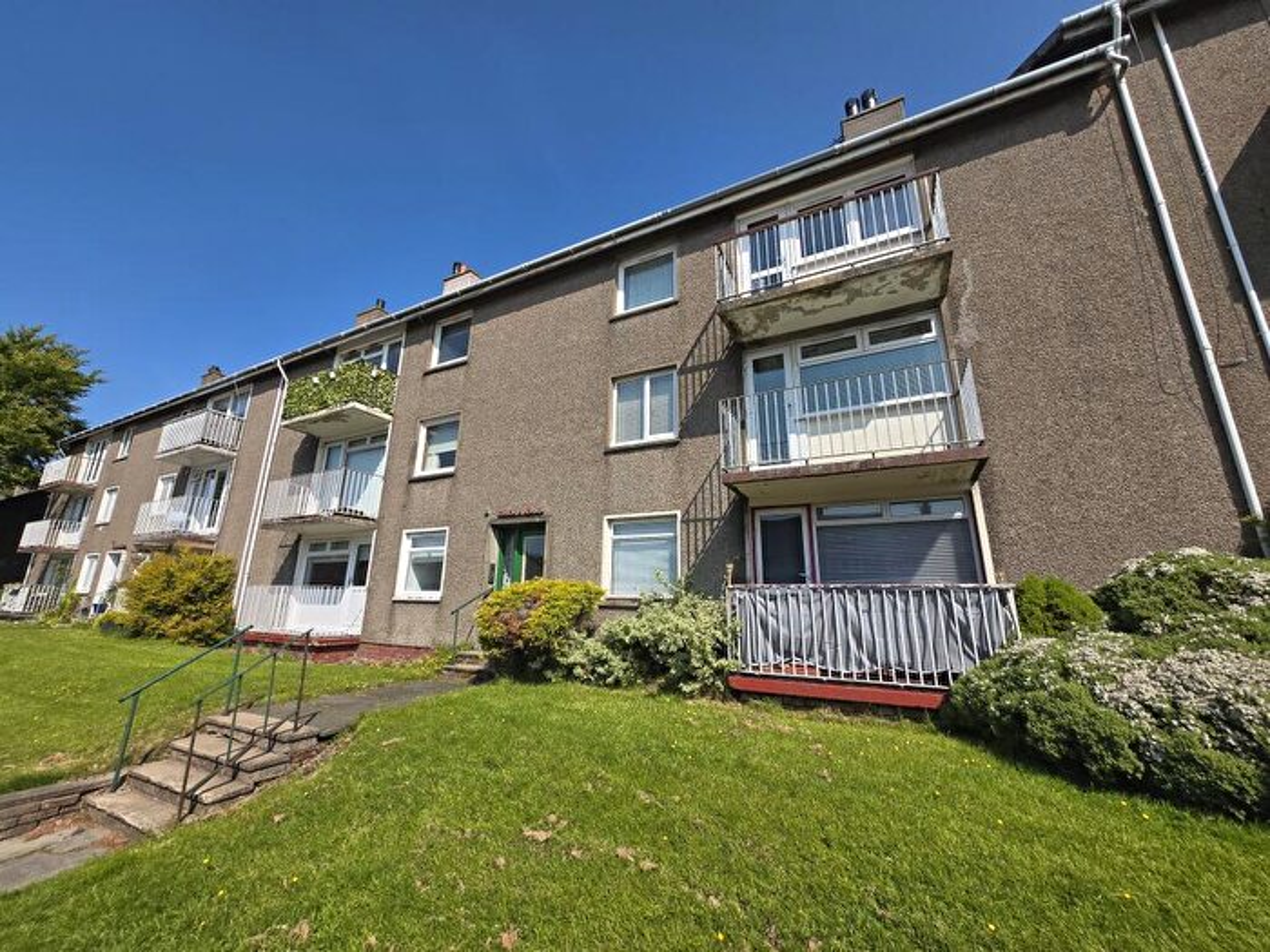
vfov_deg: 89.9
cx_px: 635
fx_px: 477
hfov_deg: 106.2
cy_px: 476
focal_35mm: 13
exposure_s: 1/1418
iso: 25
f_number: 2.2
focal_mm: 1.7
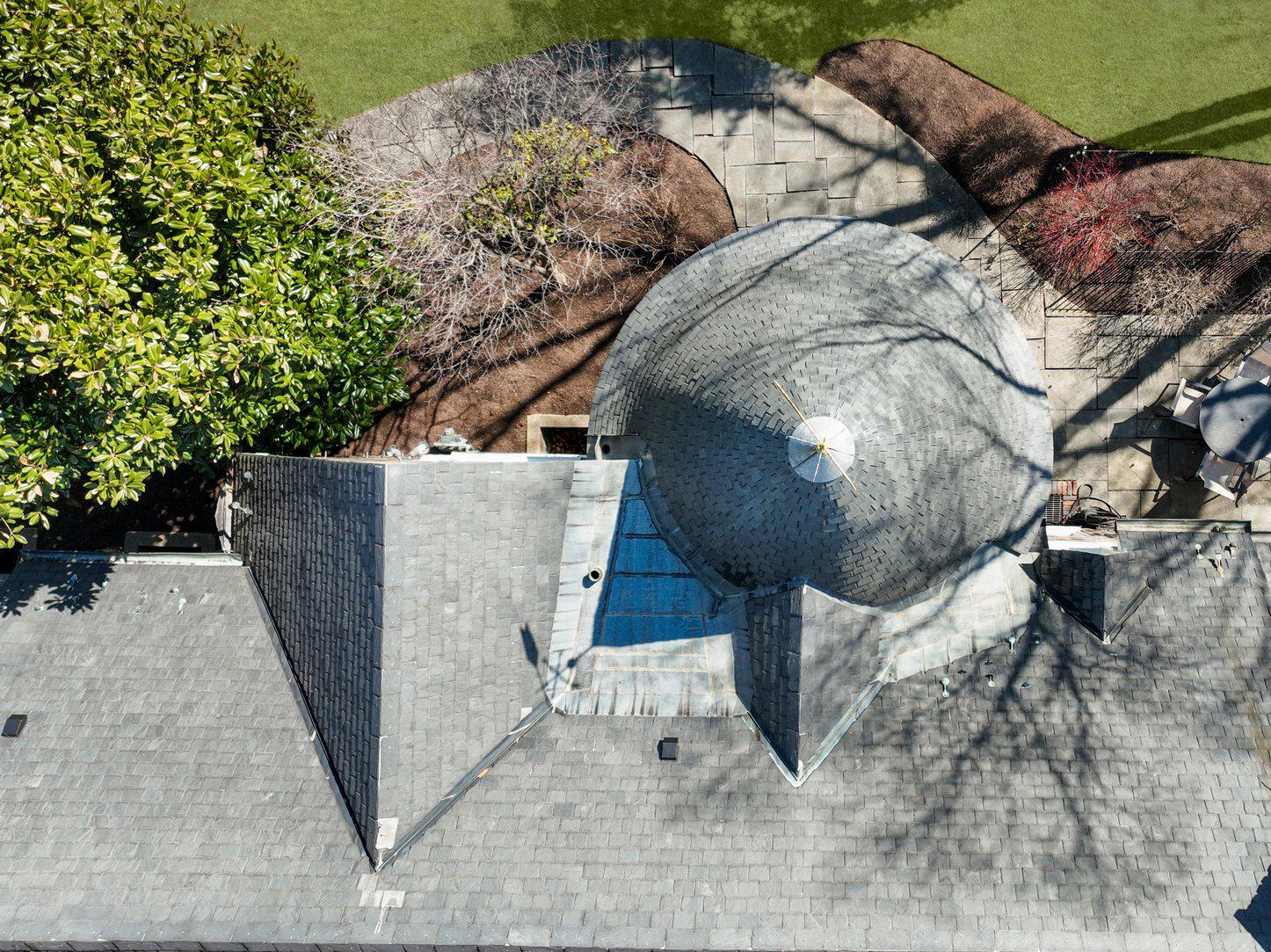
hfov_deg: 53.2
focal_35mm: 34
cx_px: 814
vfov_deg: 41.7
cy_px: 425
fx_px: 1248
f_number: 2.8
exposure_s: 1/500
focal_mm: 12.29
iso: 110
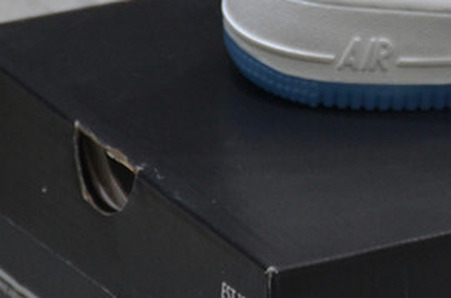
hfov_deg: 2.4
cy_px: 135
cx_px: 739
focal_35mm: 861
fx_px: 10763
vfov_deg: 1.6
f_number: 5.6
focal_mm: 140
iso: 560
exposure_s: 1/250
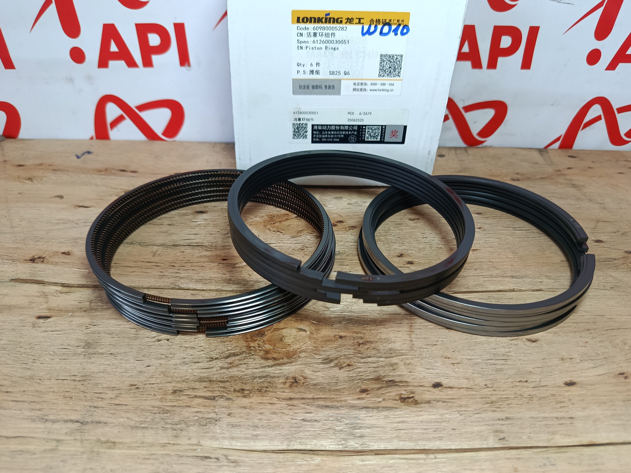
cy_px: 242
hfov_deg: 69.4
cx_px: 325
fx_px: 456
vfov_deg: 54.9
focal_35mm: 25
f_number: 1.7
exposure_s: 1/100
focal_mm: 5.24
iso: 72
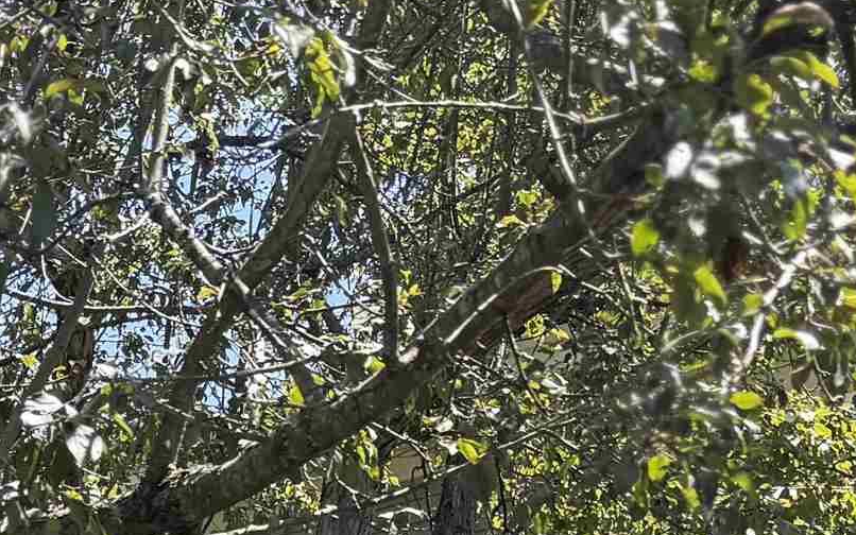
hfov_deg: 19.9
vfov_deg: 11.5
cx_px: -222
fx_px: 2263
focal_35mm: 97
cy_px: 1212
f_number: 1.78
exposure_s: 1/683
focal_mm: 6.76
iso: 80
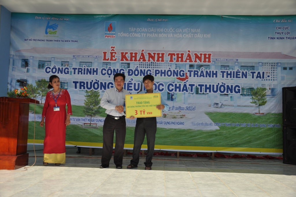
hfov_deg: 51.3
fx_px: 308
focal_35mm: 38
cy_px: 98
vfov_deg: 35.4
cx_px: 148
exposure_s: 1/2500
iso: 200
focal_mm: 25
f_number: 4.5
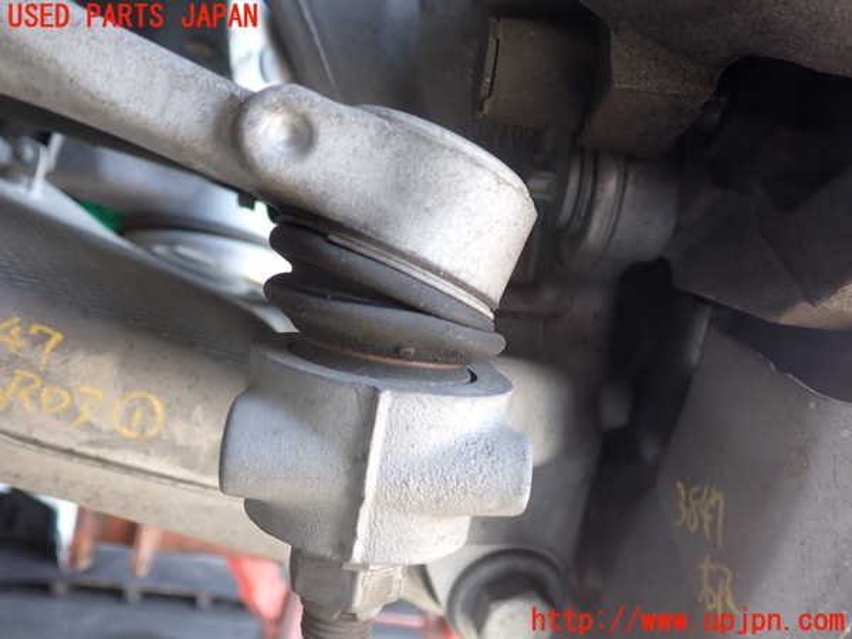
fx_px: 738
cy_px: 320
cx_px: 426
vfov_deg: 46.8
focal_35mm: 30
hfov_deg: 60.0
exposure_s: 1/60
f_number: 2.3
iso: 200
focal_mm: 5.4
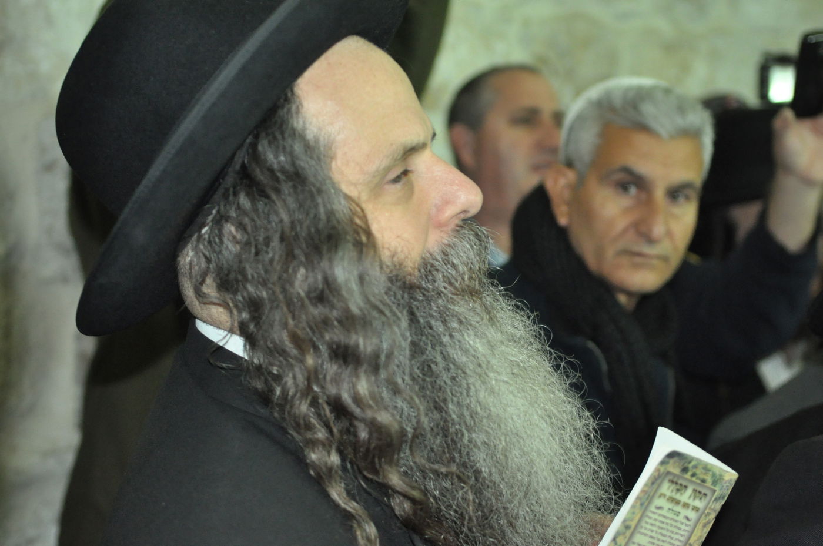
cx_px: 412
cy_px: 273
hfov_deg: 30.6
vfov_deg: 20.5
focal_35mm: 66
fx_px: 1507
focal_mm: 44
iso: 2000
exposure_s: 1/60
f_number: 2.8
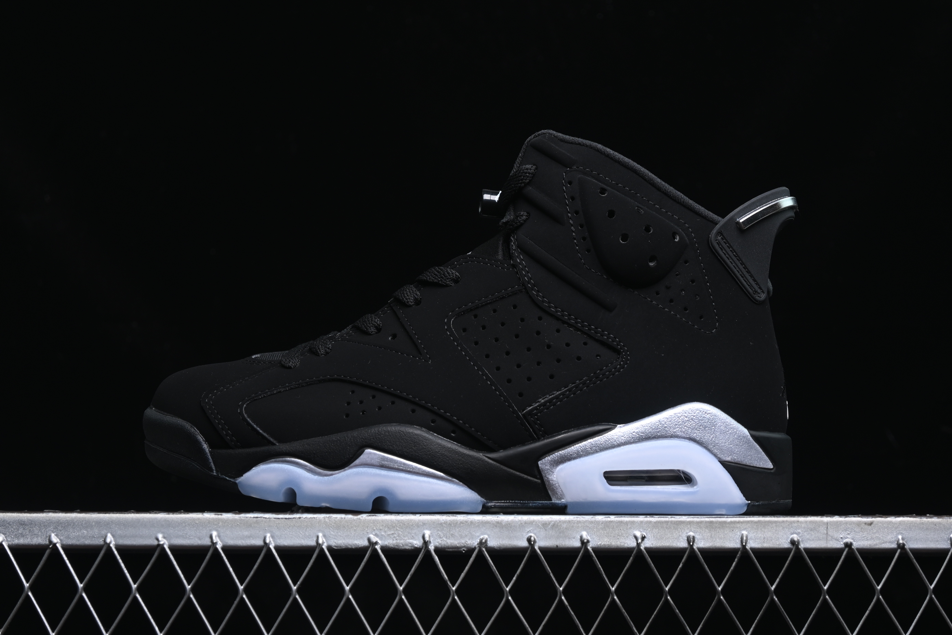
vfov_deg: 18.2
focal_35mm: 75
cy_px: 318
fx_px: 1983
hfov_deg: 27.0
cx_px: 476
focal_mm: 50
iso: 160
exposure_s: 1/40
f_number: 6.3
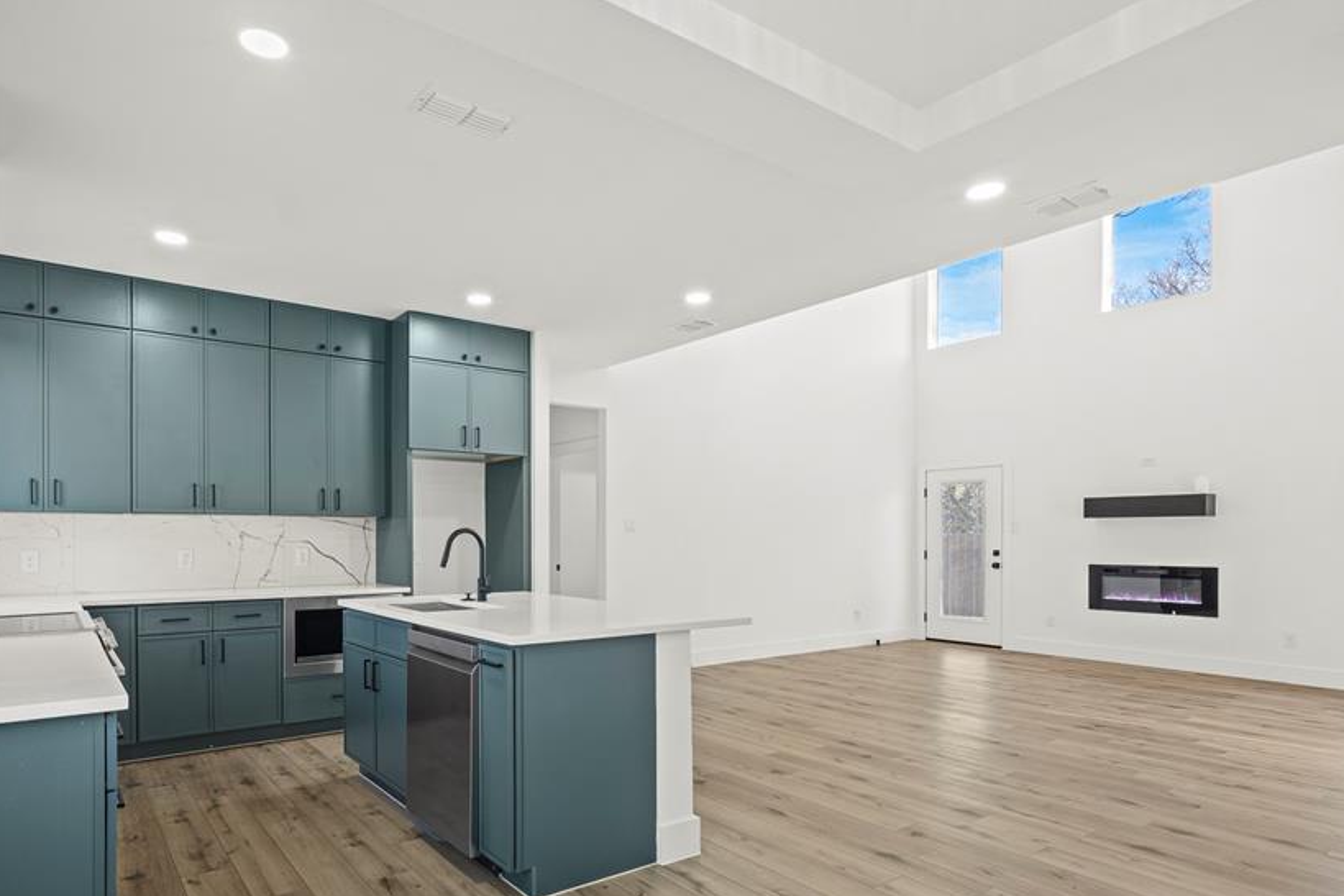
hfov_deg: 81.9
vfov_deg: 60.0
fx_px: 770
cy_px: 530
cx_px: 596
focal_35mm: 21
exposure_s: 1/2
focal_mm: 11
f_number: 8
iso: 125
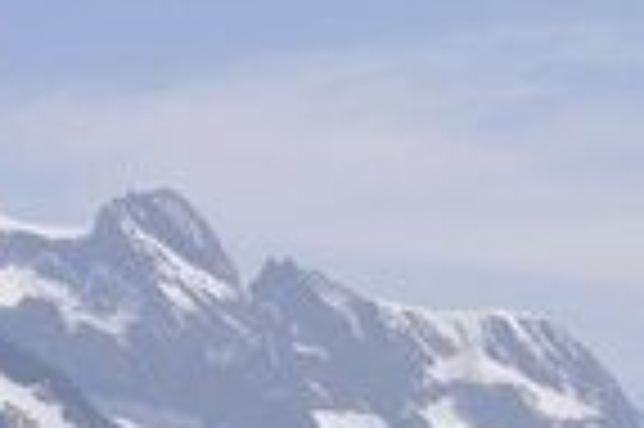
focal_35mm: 501
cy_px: 980
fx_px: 8952
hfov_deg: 4.0
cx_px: 1738
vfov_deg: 2.7
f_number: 4
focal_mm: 70
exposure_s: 1/2000
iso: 100
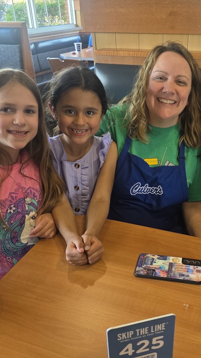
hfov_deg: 34.2
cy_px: 179
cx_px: 142
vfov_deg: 58.0
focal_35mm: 34
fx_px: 322
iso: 200
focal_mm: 6.3
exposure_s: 1/120
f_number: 1.7
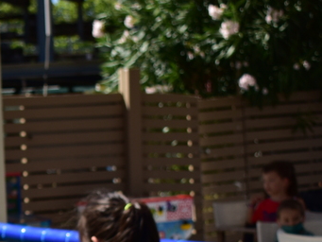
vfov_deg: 9.5
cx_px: -65
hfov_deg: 12.7
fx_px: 1414
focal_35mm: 152
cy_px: 338
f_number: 4.5
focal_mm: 32
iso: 100
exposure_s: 1/800
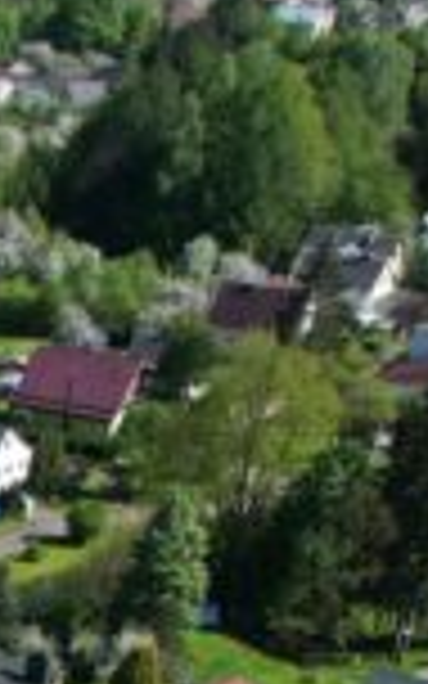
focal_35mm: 151
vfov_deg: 12.0
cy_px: 1451
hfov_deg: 7.4
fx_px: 2818
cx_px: -960
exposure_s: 1/1500
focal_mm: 8.38
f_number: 2.8
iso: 110
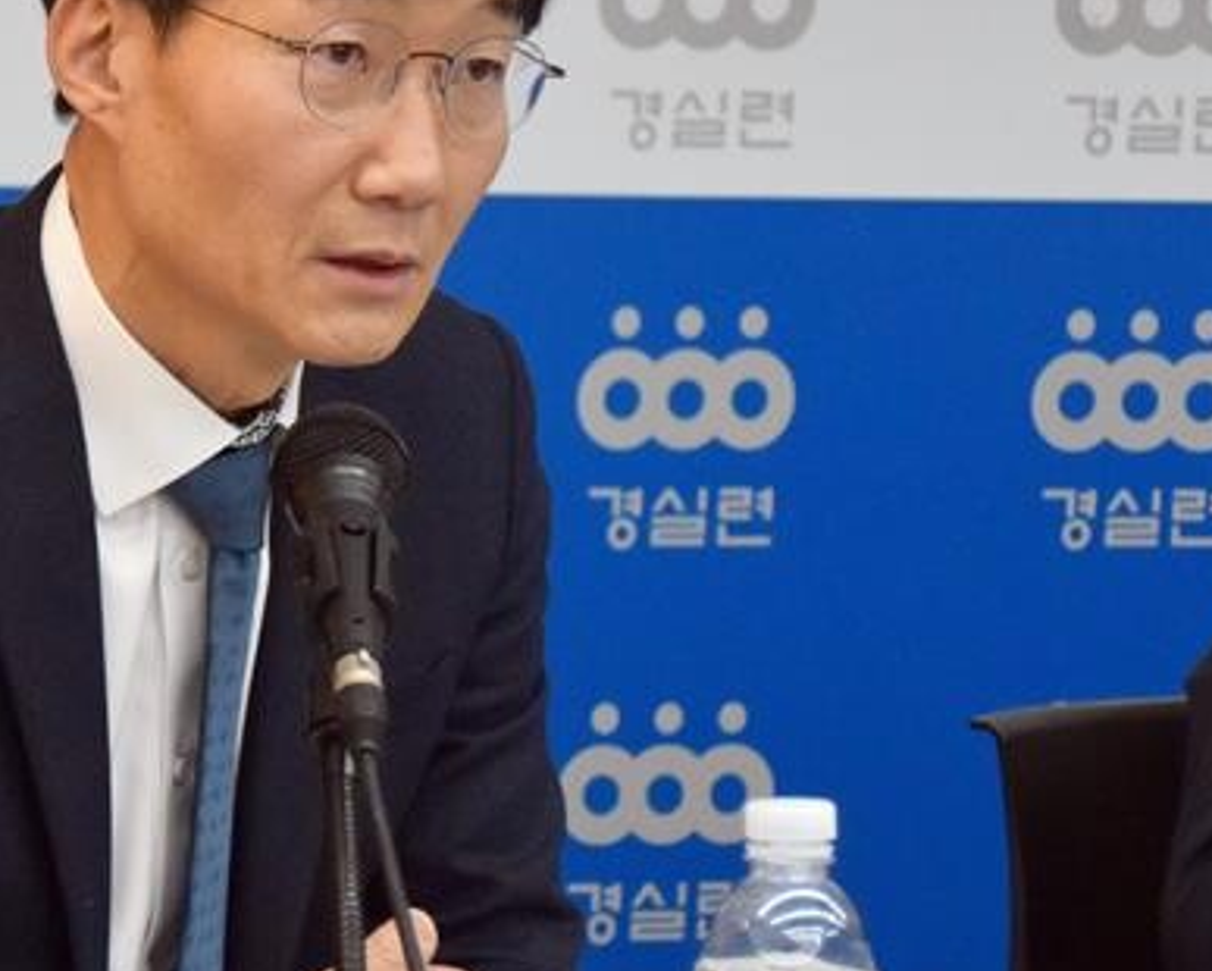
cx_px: -157
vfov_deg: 5.2
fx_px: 10695
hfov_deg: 6.5
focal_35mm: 298
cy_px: 402
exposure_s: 1/250
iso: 1250
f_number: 5.3
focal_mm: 80
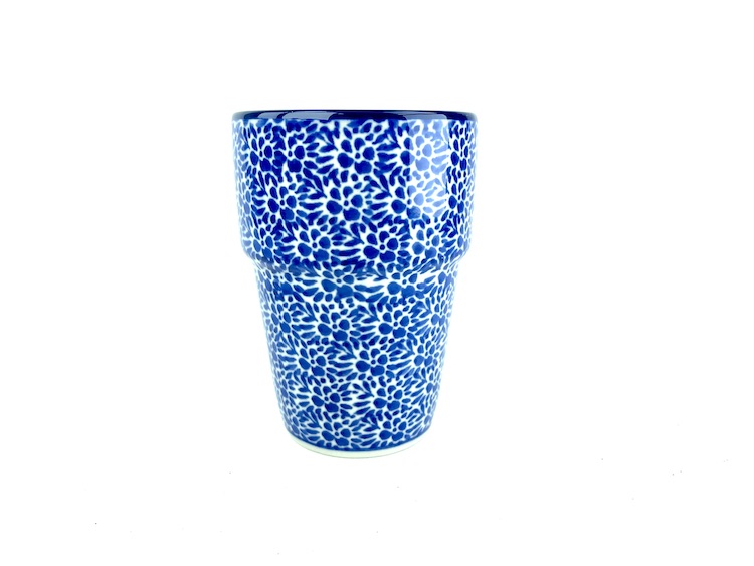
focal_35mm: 26
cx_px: 377
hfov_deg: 67.3
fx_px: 567
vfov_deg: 53.1
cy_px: 283
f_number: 1.6
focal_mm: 5.1
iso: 32
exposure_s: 1/558
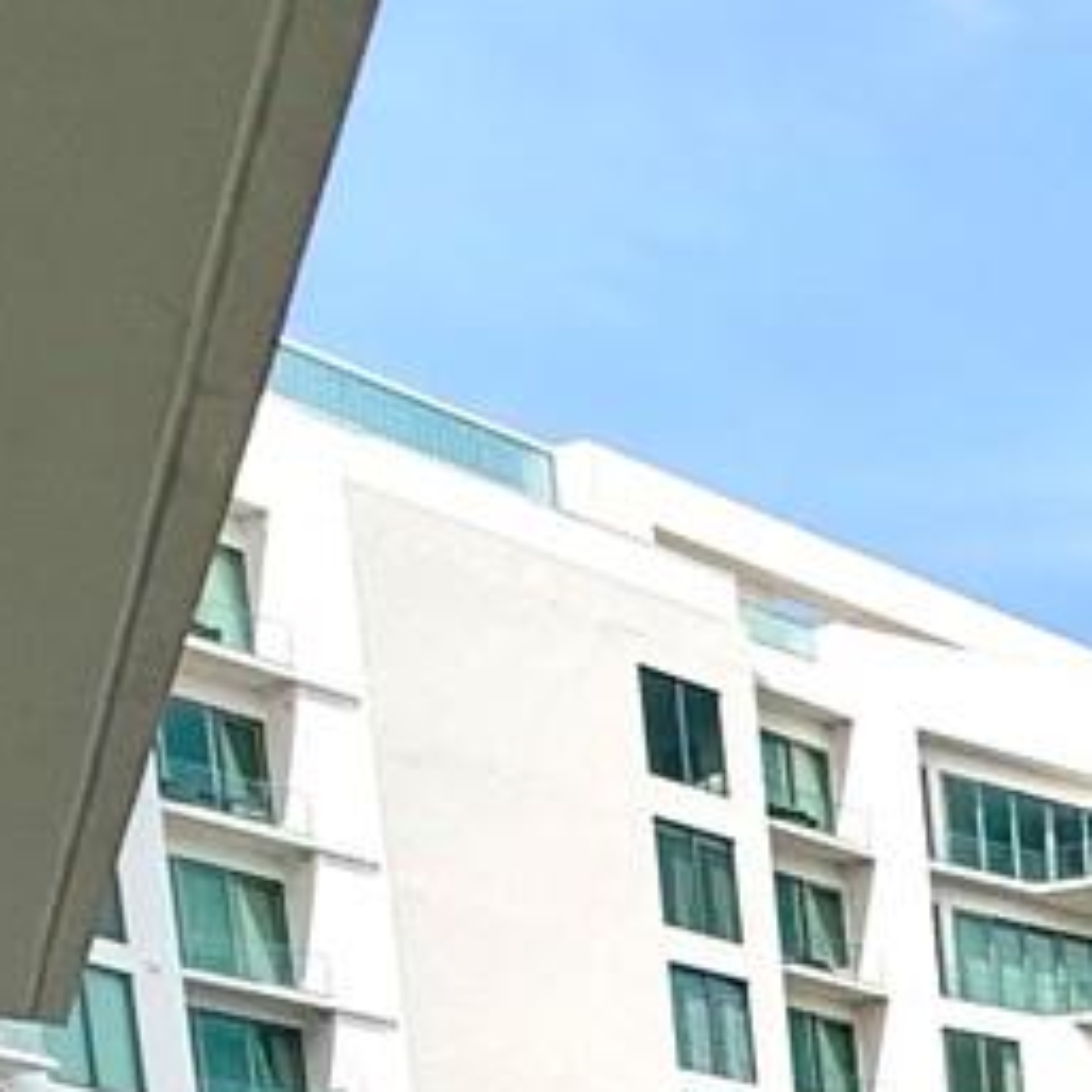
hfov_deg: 14.2
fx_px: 2748
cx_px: 2698
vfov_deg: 17.4
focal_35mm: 77
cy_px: 2061
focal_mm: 2.22
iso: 50
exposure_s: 1/3891
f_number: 2.2
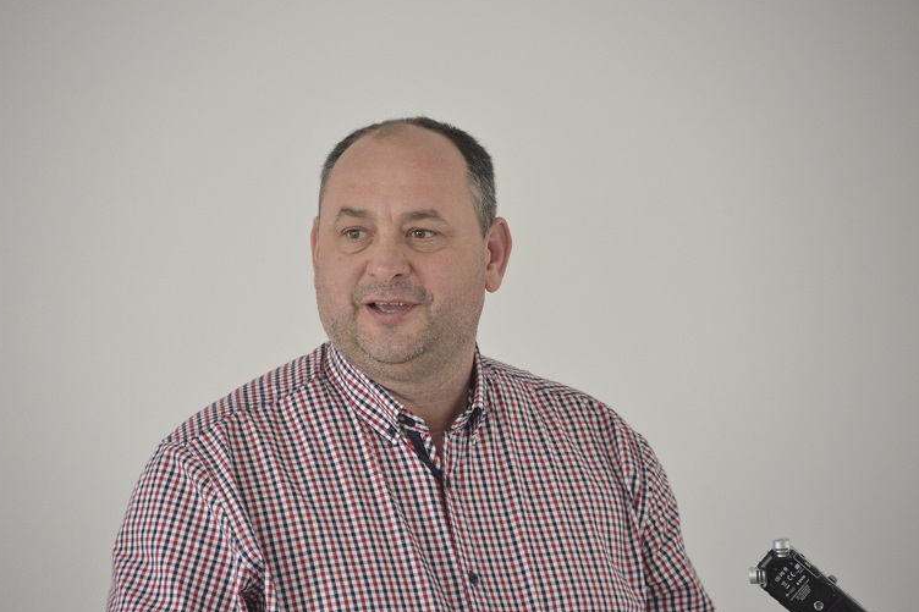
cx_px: 425
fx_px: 8345
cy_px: 305
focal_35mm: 327
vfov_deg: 4.2
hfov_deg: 6.3
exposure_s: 1/125
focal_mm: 300
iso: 6400
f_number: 5.6
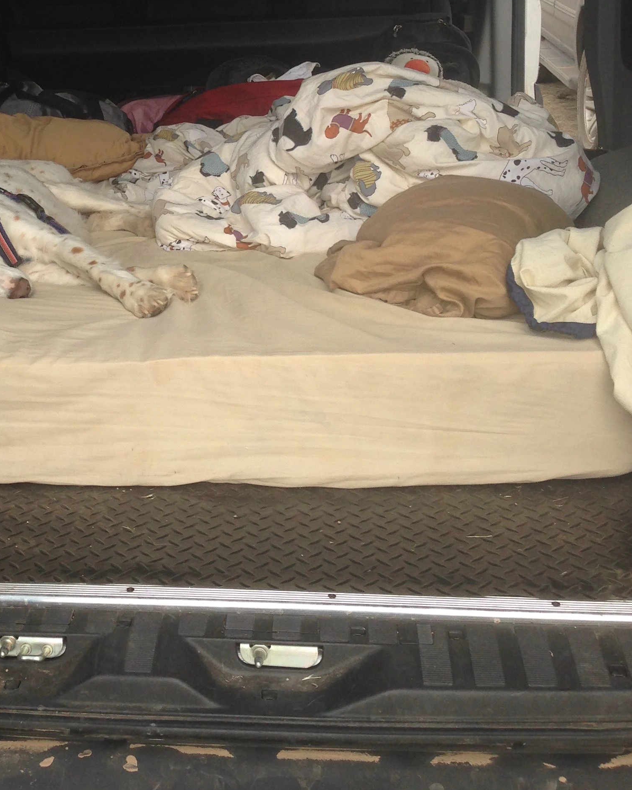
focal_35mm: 56
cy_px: 149
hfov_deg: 26.7
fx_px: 1309
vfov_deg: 32.6
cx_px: 137
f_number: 2.4
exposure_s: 1/291
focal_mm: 4.12
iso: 50
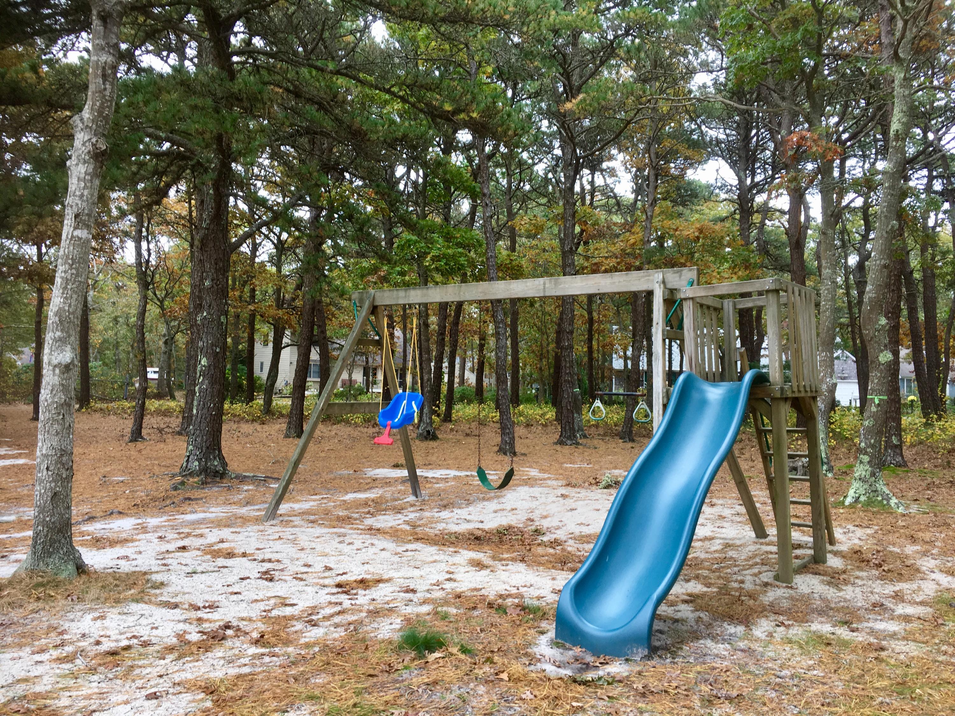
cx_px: 478
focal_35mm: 29
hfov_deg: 61.7
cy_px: 358
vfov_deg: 48.2
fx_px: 800
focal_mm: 4.15
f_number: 2.2
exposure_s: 1/60
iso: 32
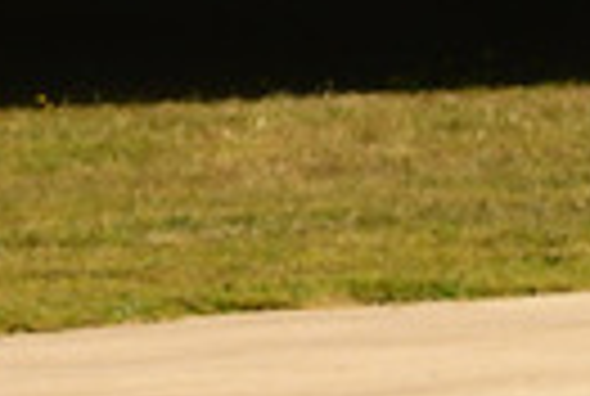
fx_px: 37517
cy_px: 522
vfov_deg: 0.6
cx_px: 941
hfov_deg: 0.9
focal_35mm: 2284
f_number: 11
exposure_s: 1/640
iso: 320
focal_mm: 250
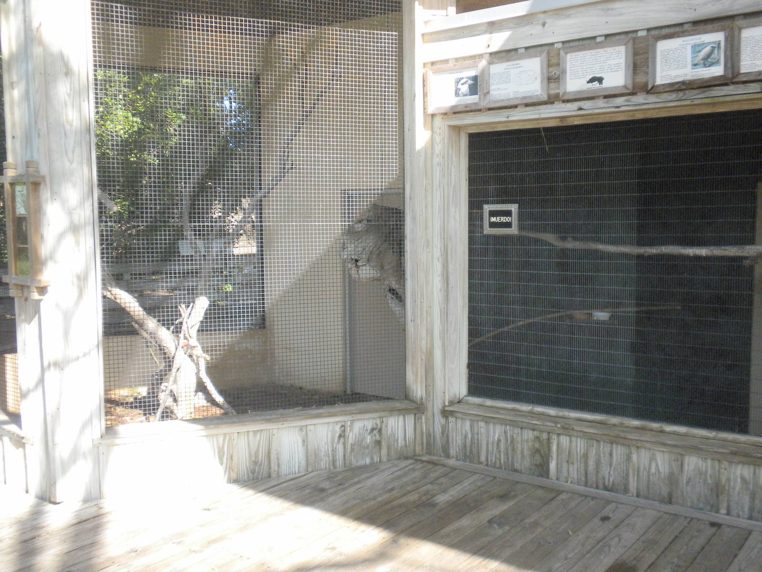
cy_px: 286
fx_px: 814
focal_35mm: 37
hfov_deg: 50.1
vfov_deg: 38.7
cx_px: 381
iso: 284
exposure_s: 1/600
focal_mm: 6.6
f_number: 3.5
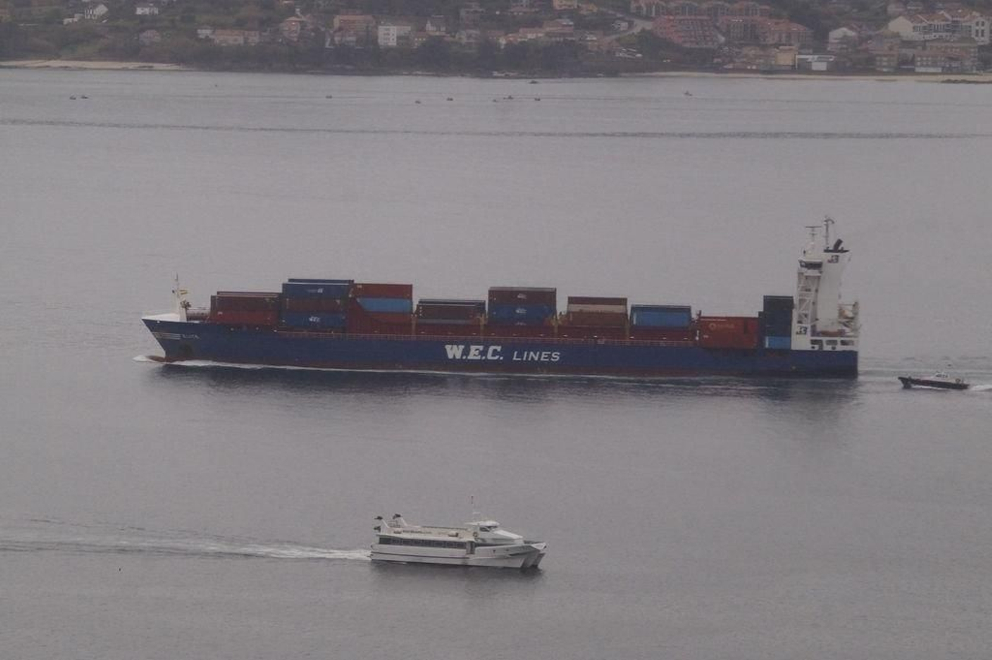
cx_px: 496
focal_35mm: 225
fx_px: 6195
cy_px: 330
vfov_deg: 6.1
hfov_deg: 9.2
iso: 1600
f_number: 9
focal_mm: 150
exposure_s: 1/1000
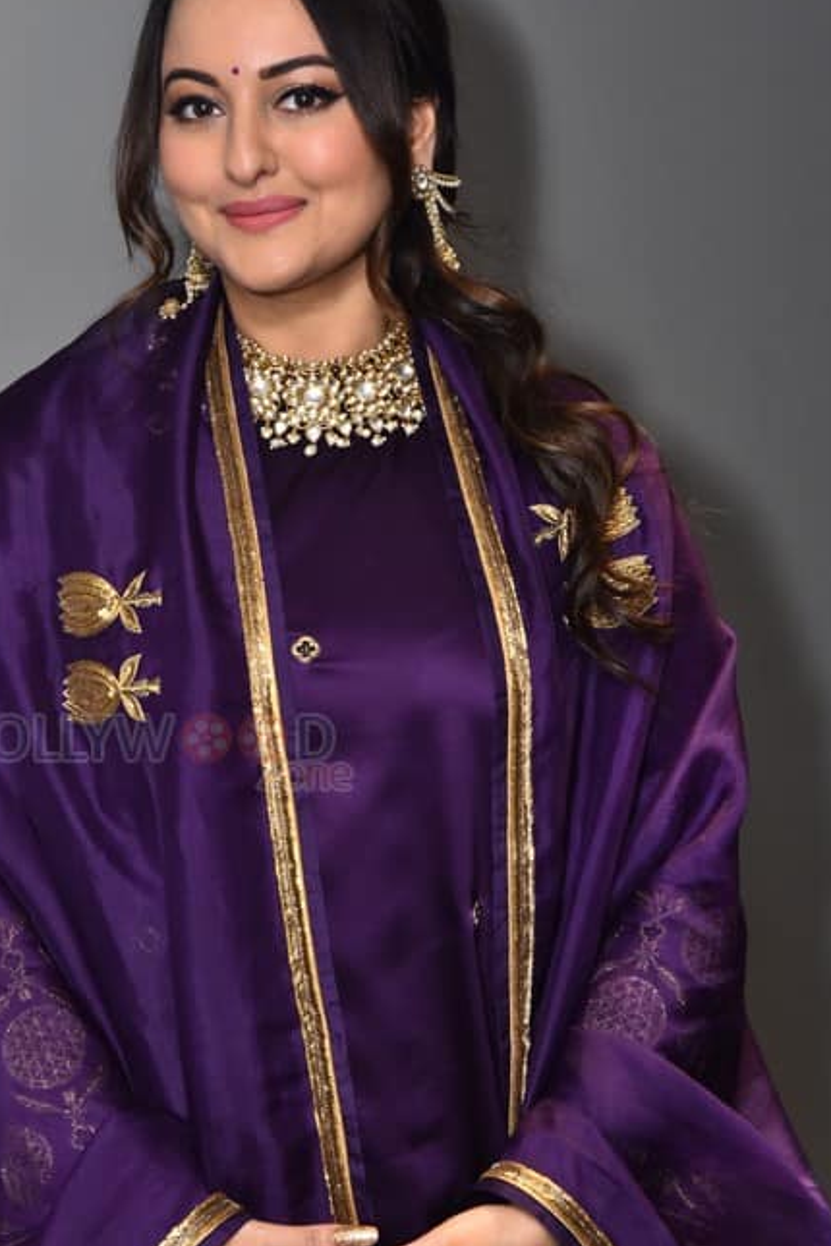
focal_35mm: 122
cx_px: 350
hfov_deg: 11.2
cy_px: 721
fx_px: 4224
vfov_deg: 16.8
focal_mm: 82
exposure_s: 1/125
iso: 1600
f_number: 5
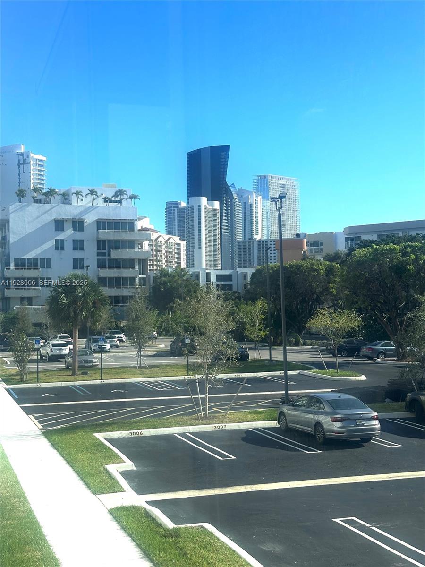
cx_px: 212
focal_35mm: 48
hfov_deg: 30.3
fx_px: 786
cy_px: 284
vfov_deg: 39.7
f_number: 1.78
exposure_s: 1/2028
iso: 64
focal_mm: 6.86
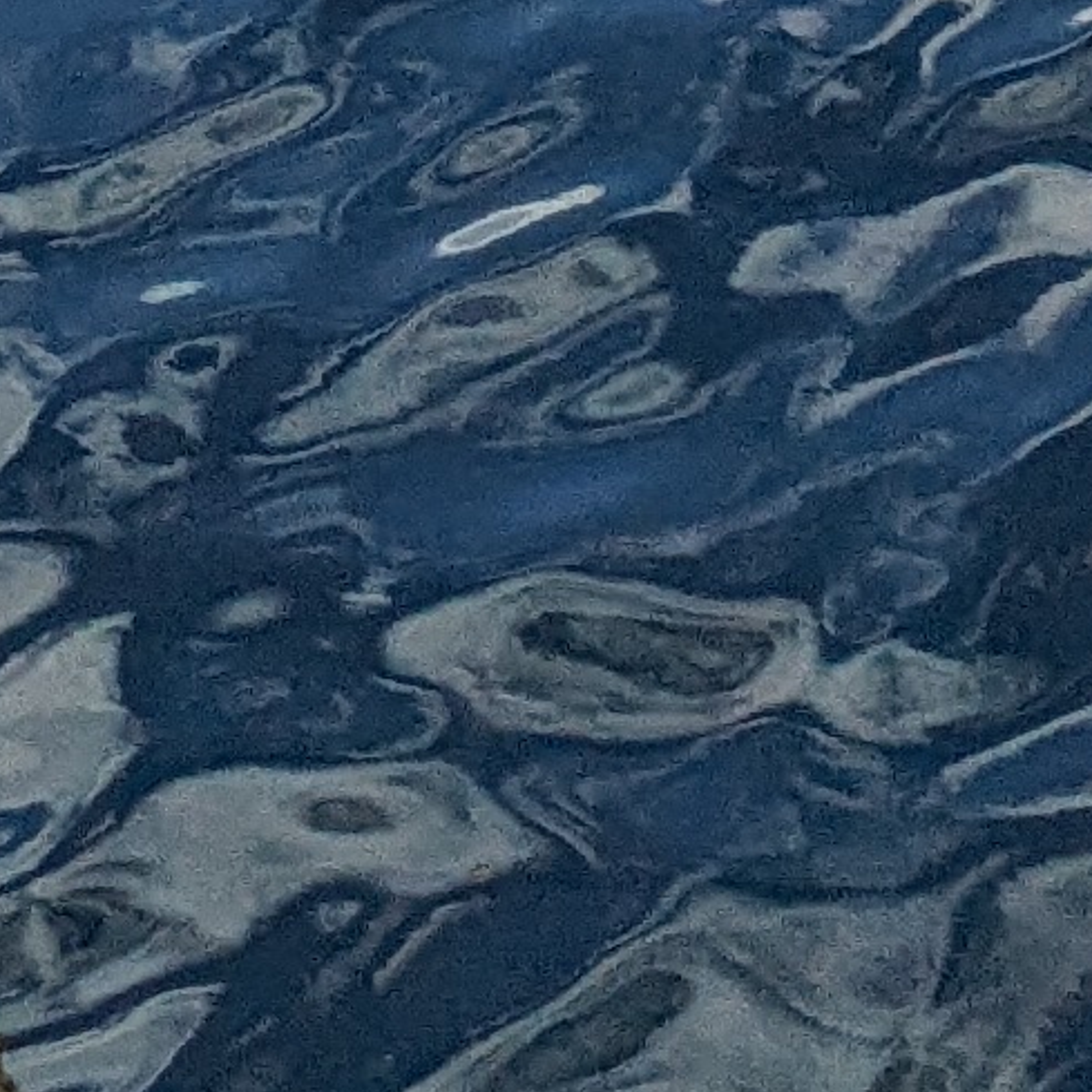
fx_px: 7459
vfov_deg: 6.3
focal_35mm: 209
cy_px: -3700
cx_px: 33
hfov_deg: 8.3
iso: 46
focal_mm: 5.43
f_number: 1.89
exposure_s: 1/3745
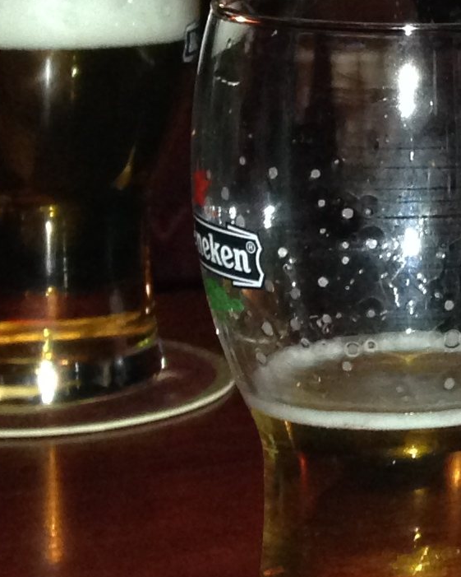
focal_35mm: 150
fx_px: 2558
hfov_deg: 9.4
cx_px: 1027
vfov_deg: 12.7
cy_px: 30
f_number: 2.4
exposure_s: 1/16
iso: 250
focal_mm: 4.12
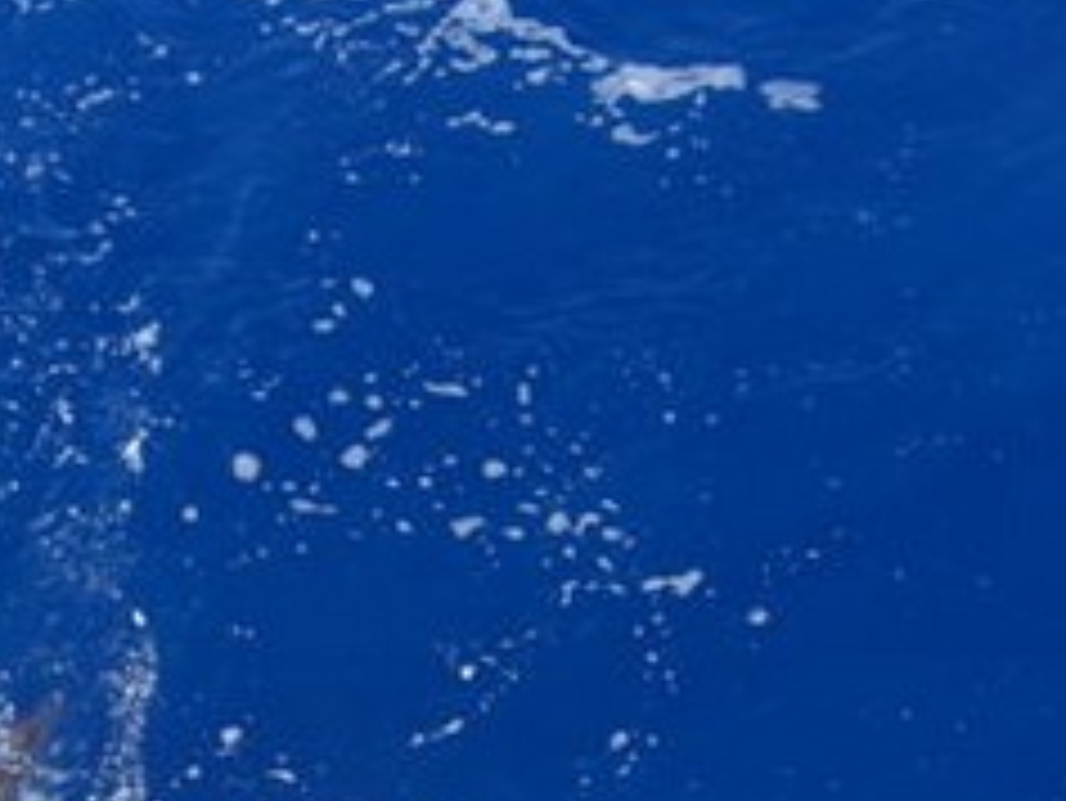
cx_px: 405
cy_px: 774
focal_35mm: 101
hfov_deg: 19.4
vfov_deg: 14.5
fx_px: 3112
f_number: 4
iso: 80
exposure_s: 1/250
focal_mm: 7.9
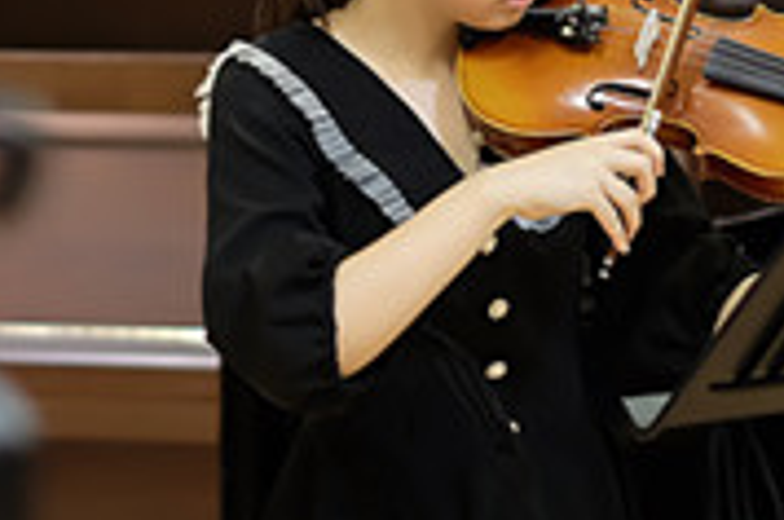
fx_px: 3891
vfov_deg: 7.6
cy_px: 289
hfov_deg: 11.5
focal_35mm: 179
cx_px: 396
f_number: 1.4
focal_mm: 35
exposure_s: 1/75
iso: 500
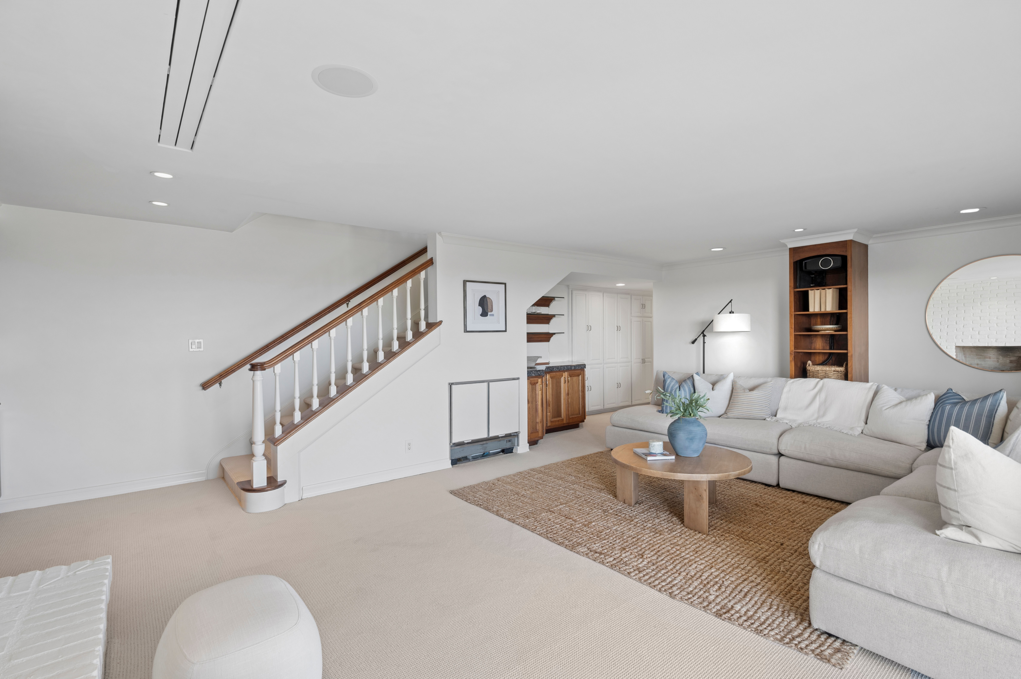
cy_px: 340
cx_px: 510
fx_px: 454
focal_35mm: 16
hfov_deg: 96.8
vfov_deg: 73.7
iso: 200
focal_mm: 16
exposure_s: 1/13
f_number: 9
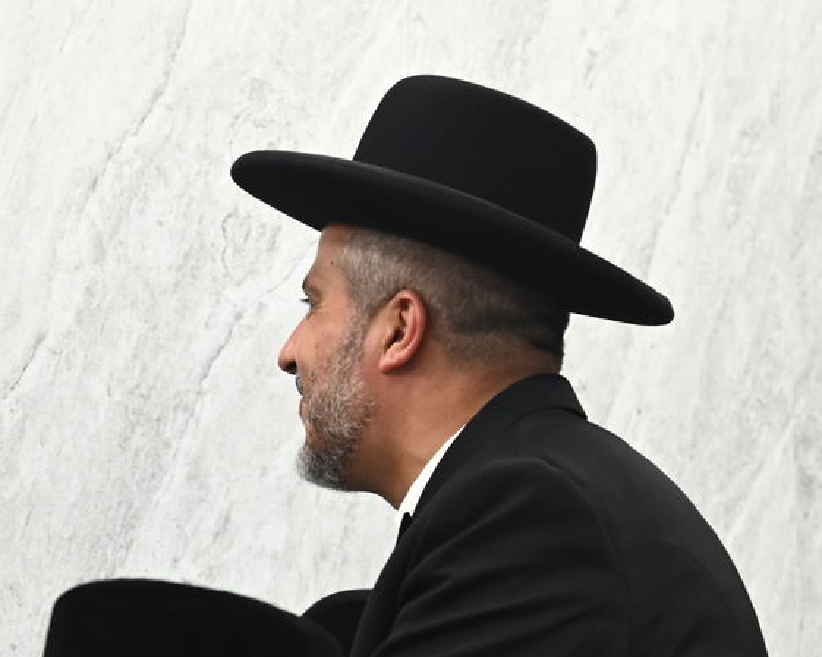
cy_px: 412
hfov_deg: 11.7
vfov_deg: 9.4
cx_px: 98
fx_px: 3987
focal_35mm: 164
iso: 2000
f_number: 5
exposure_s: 1/160
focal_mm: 70
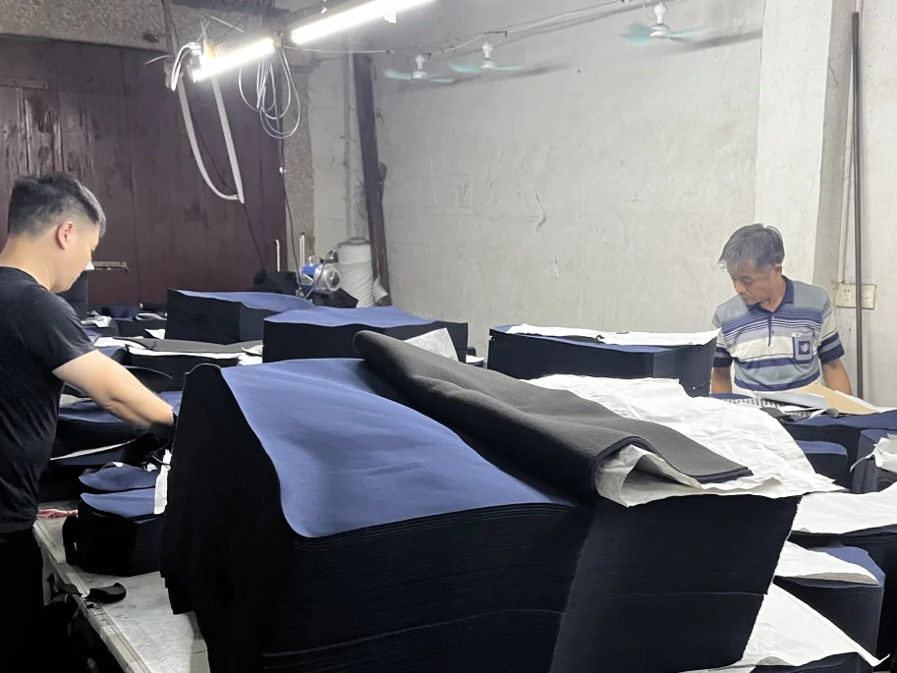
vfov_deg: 34.7
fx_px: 1063
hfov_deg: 45.3
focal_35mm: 41
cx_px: 575
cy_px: 465
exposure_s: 1/50
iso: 125
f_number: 1.6
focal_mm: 5.1
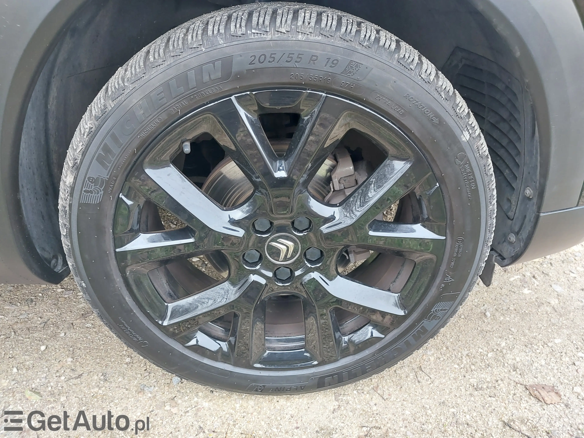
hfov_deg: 60.0
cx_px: 292
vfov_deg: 46.8
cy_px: 219
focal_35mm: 30
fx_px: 506
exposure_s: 1/50
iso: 200
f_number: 1.8
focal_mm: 4.6
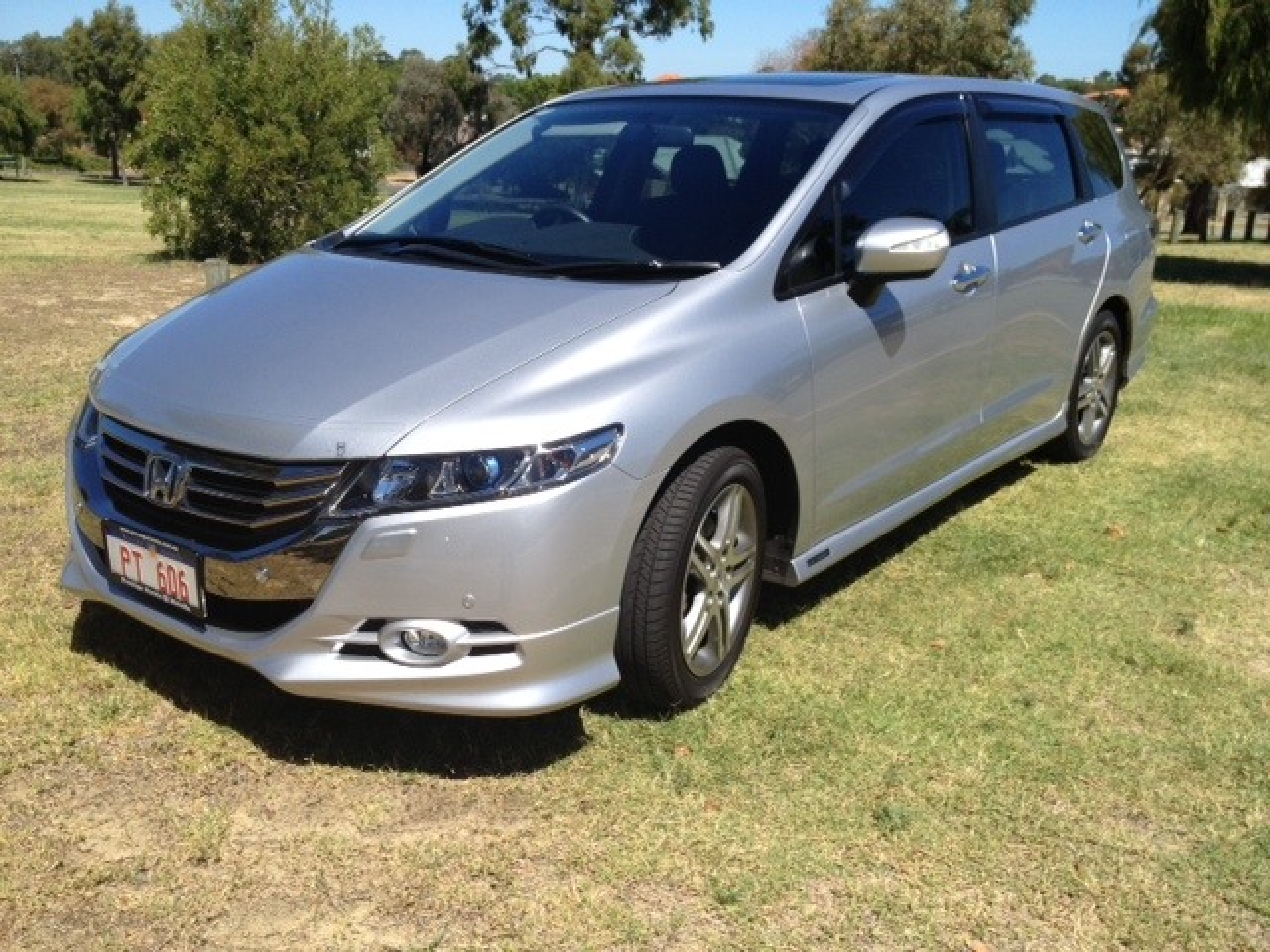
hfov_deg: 52.6
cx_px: 635
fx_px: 1284
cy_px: 476
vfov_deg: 40.7
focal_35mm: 35
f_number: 2.4
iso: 50
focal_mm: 4.28
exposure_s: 1/1727
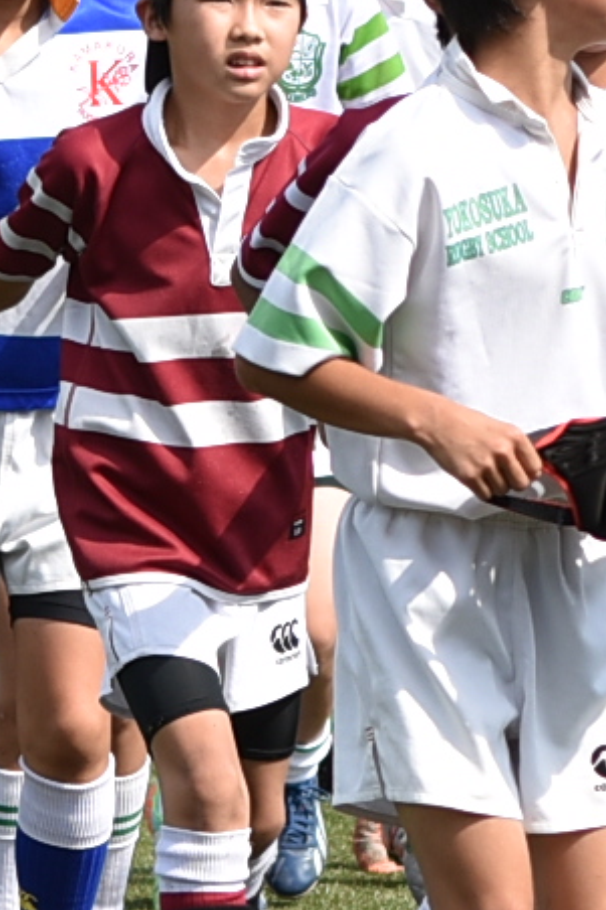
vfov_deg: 3.0
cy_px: 183
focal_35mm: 696
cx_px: 246
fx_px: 17586
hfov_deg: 2.0
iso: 100
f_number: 4
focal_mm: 70
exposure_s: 1/500
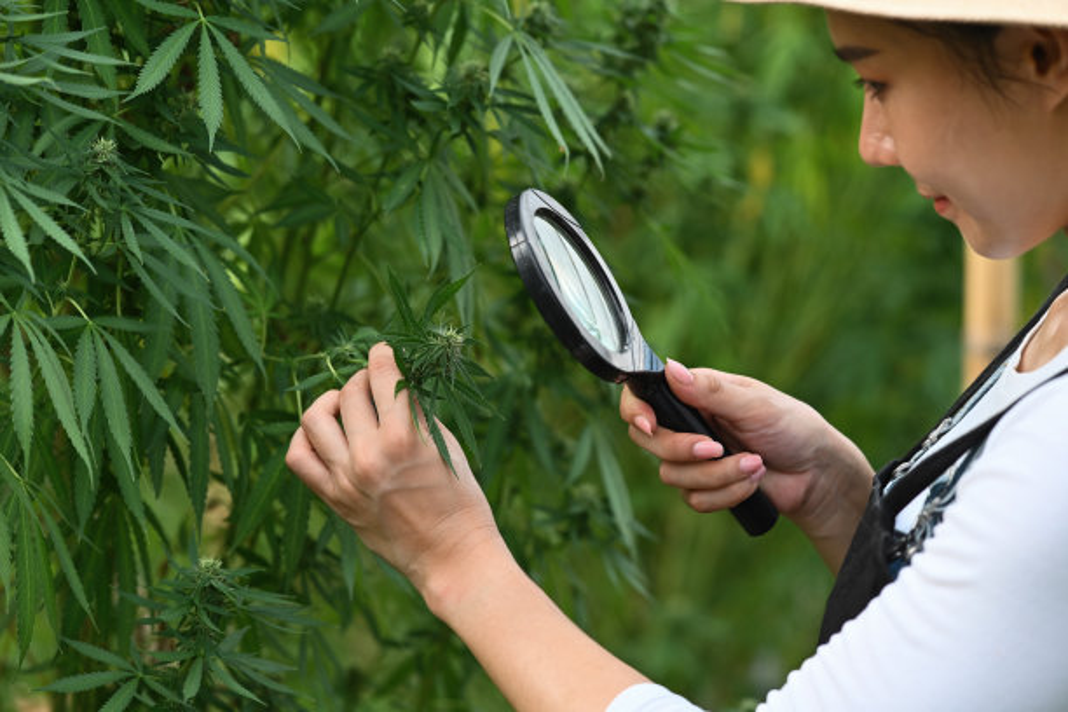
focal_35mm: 105
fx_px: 3115
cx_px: 534
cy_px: 356
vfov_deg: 13.0
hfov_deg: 19.5
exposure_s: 1/640
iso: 320
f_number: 4
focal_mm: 105
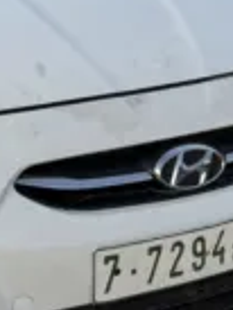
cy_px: -140
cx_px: -79
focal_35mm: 126
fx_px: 1129
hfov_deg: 11.4
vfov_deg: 14.7
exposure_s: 1/1094
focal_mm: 6.76
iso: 80
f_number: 1.78
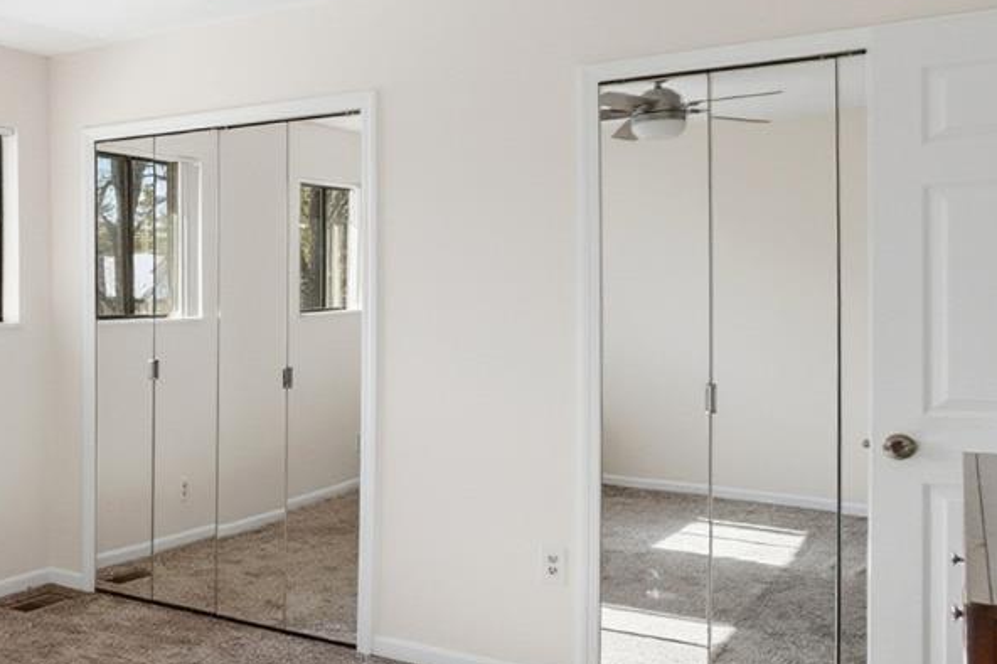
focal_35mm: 38
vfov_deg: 35.0
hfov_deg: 37.9
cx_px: -200
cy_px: 303
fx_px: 1052
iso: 100
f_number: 7.1
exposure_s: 1/80
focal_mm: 10
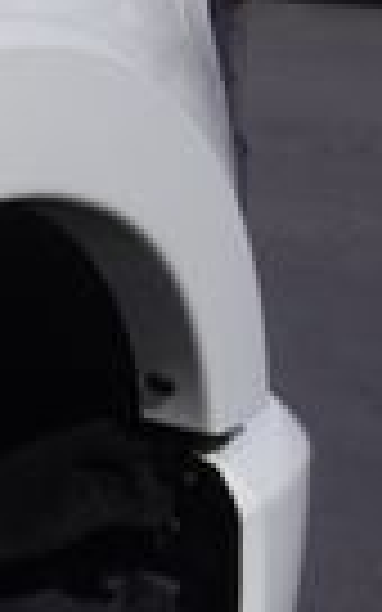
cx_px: -899
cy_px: 216
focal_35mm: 159
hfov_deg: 7.1
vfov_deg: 13.1
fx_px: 2648
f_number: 10
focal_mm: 22
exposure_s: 1/400
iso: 100
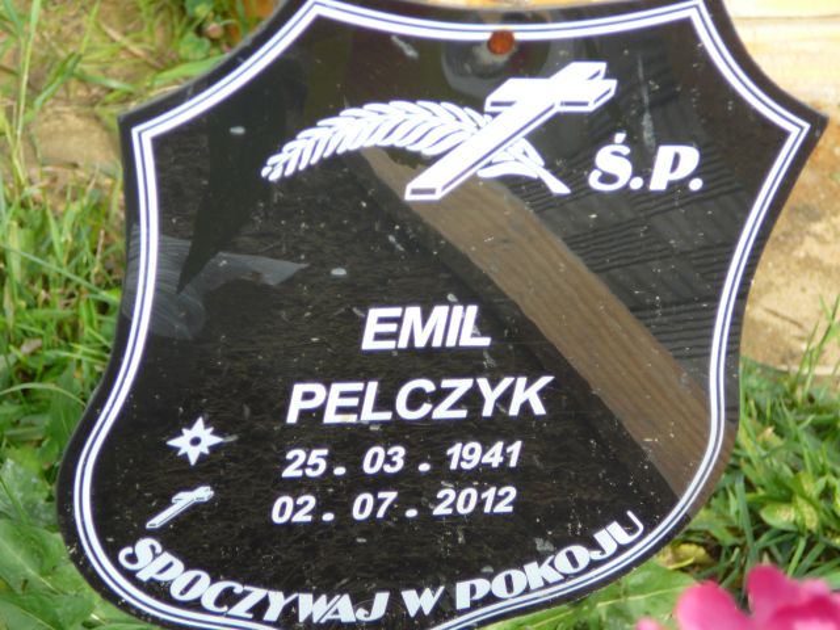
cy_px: 315
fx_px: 3591
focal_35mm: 148
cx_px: 420
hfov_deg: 13.3
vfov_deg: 10.0
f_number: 4
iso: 80
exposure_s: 1/200
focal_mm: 22
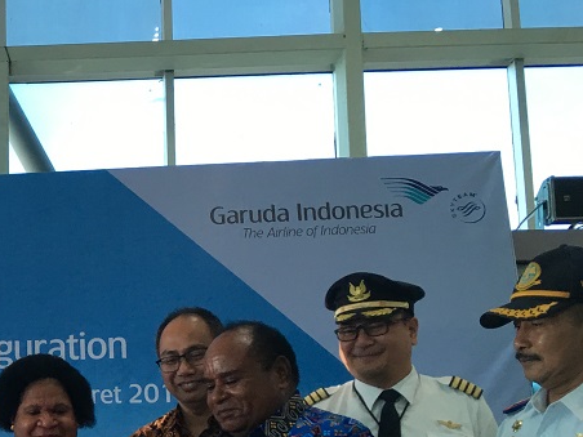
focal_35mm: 77
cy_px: 423
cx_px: -148
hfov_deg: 22.9
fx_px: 1297
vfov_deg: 18.7
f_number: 2.2
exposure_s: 1/33
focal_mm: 4.15
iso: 25
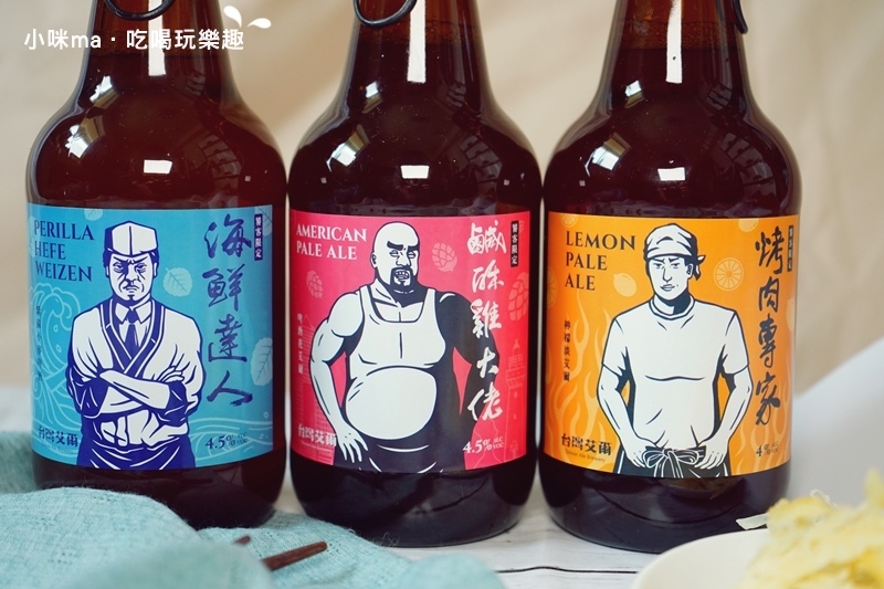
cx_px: 442
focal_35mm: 52
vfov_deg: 26.0
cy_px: 294
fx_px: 1277
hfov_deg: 38.2
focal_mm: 52
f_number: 5
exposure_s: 1/60
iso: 1000
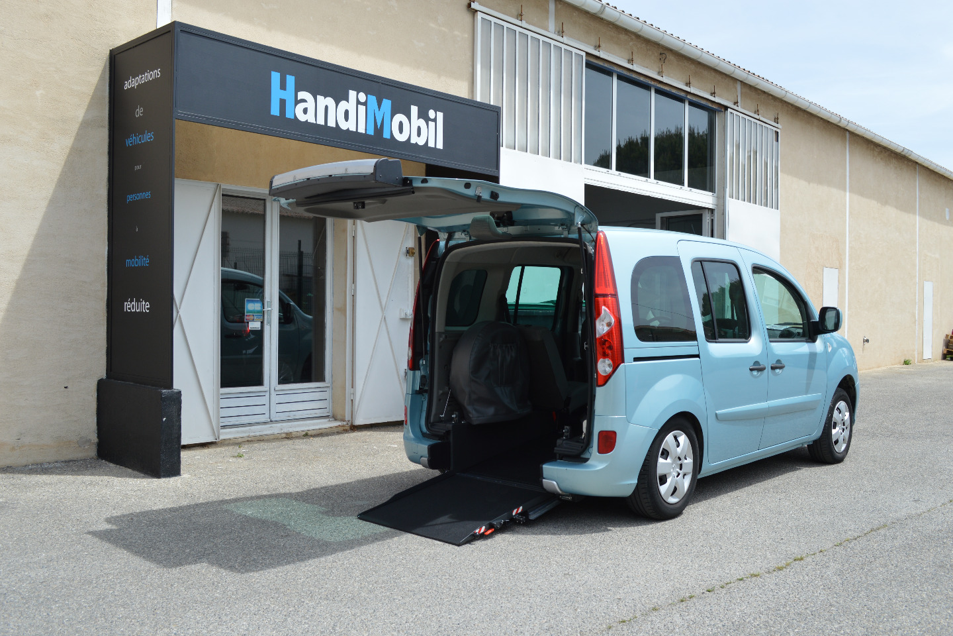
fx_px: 874
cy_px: 318
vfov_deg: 40.0
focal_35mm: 33
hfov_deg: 57.2
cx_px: 476
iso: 100
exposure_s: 1/250
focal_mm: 22
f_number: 8
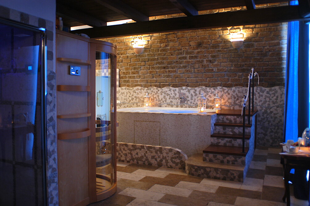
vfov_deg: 43.5
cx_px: 155
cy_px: 103
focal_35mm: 30
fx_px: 258
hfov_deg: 62.0
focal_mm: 20
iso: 320
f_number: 2.8
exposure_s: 1/5
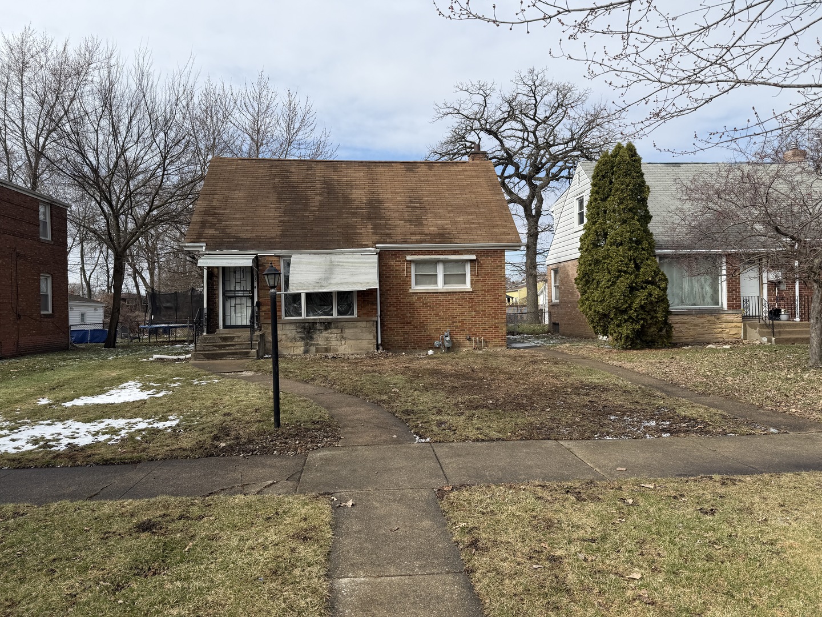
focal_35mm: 24
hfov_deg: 71.6
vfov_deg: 56.8
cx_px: 411
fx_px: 570
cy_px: 308
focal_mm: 6.76
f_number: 1.78
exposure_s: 1/4167
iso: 80
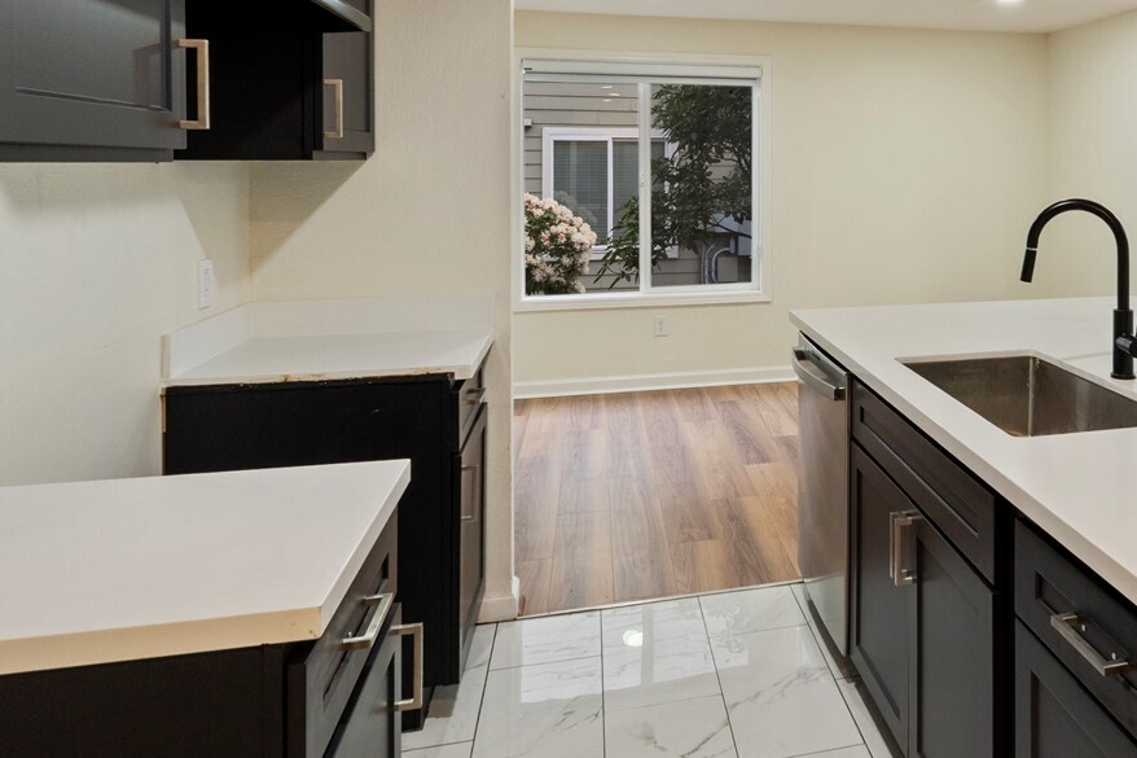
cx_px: 859
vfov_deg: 43.2
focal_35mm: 29
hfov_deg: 60.1
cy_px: 172
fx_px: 916
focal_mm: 10
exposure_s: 1/4
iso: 250
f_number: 9
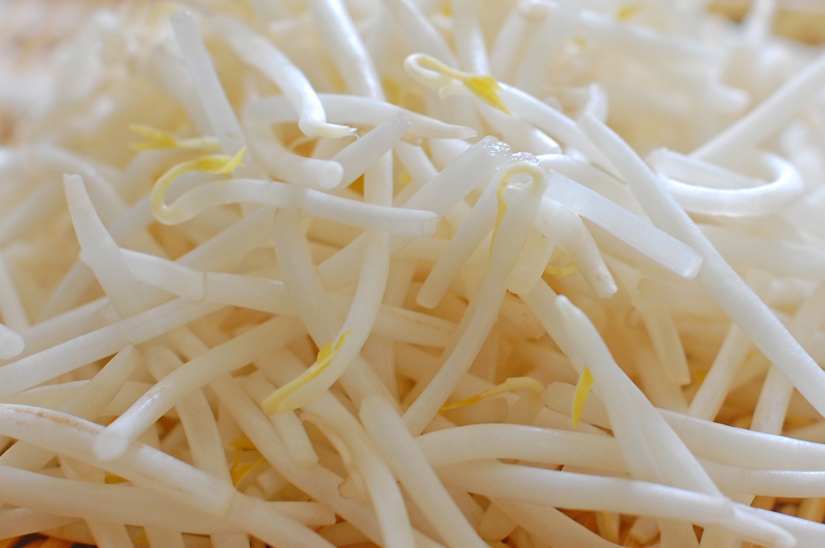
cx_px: 412
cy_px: 274
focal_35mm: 75
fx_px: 1717
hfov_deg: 27.0
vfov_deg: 18.1
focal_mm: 50
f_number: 4
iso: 400
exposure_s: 1/40
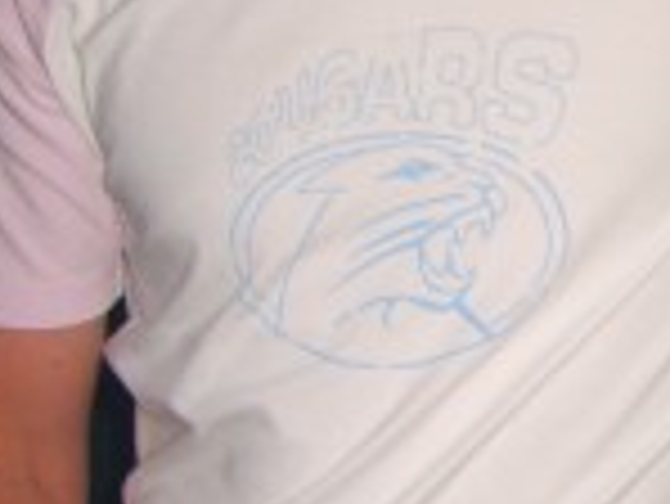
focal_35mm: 153
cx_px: 1246
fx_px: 2964
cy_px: 54
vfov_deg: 9.7
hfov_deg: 11.8
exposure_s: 1/60
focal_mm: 7.9
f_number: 2.8
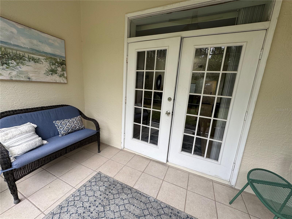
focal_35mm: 14
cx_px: 146
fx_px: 118
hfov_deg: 102.1
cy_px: 110
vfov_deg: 85.7
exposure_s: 1/116
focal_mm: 2.22
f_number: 2.2
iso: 40
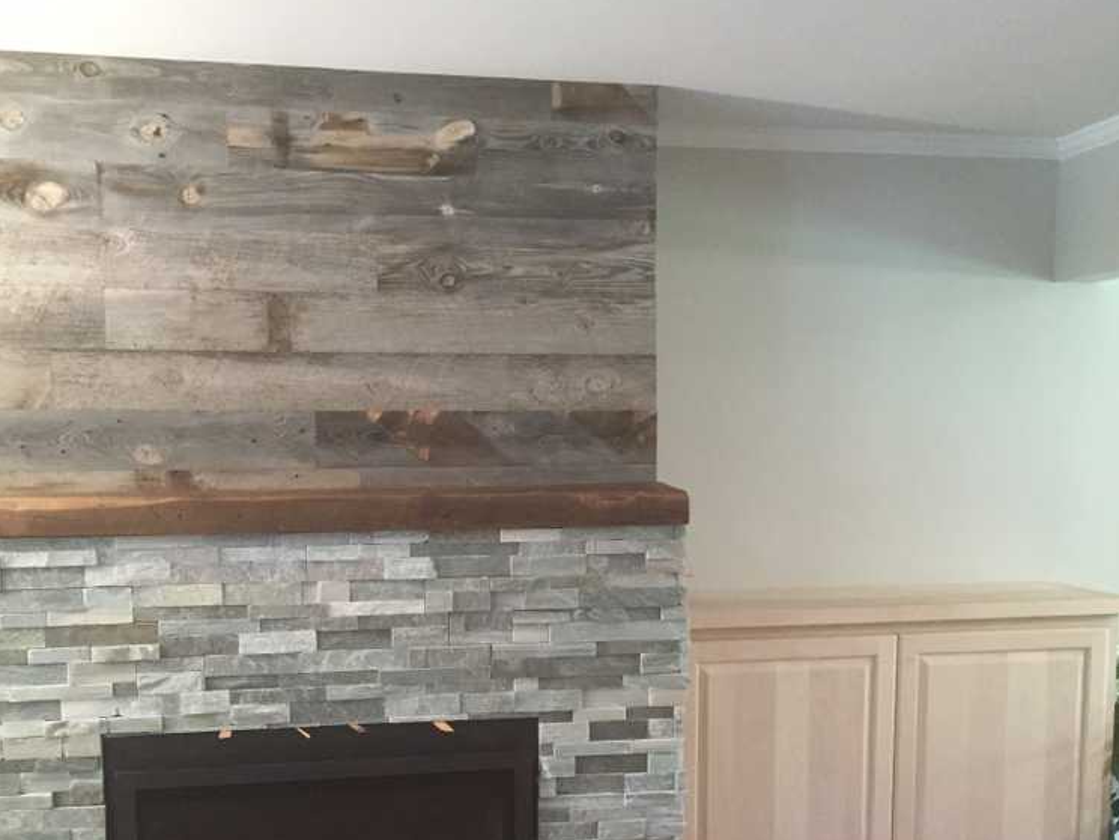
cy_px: 599
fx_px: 1261
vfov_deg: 36.2
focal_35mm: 39
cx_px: 561
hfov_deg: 47.9
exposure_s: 1/30
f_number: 2.2
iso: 250
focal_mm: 4.15
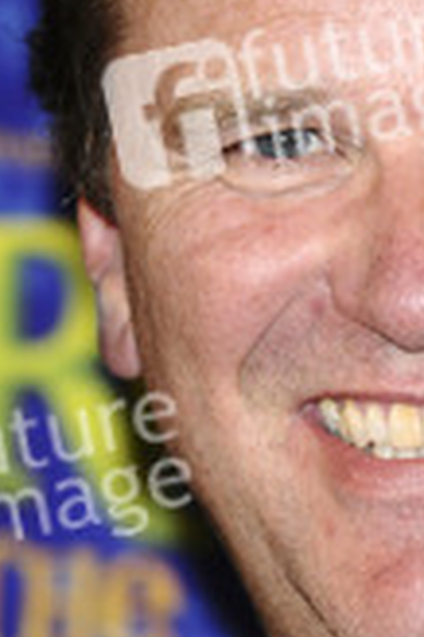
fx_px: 8426
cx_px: 418
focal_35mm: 476
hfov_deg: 2.9
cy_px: 291
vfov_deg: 4.3
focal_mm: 130
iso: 320
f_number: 4.5
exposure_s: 1/200
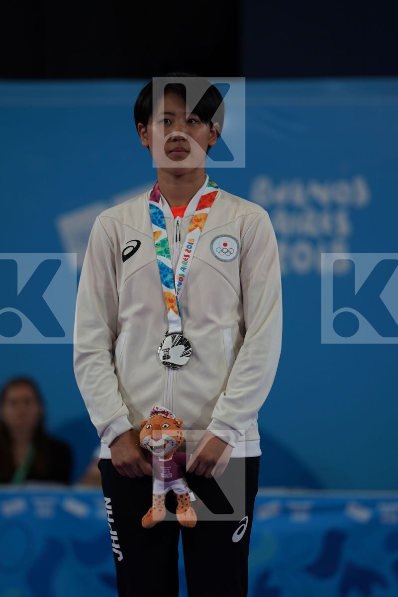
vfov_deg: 7.1
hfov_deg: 4.7
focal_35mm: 292
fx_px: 4842
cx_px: 199
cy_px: 298
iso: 160
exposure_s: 1/250
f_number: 2.8
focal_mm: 195
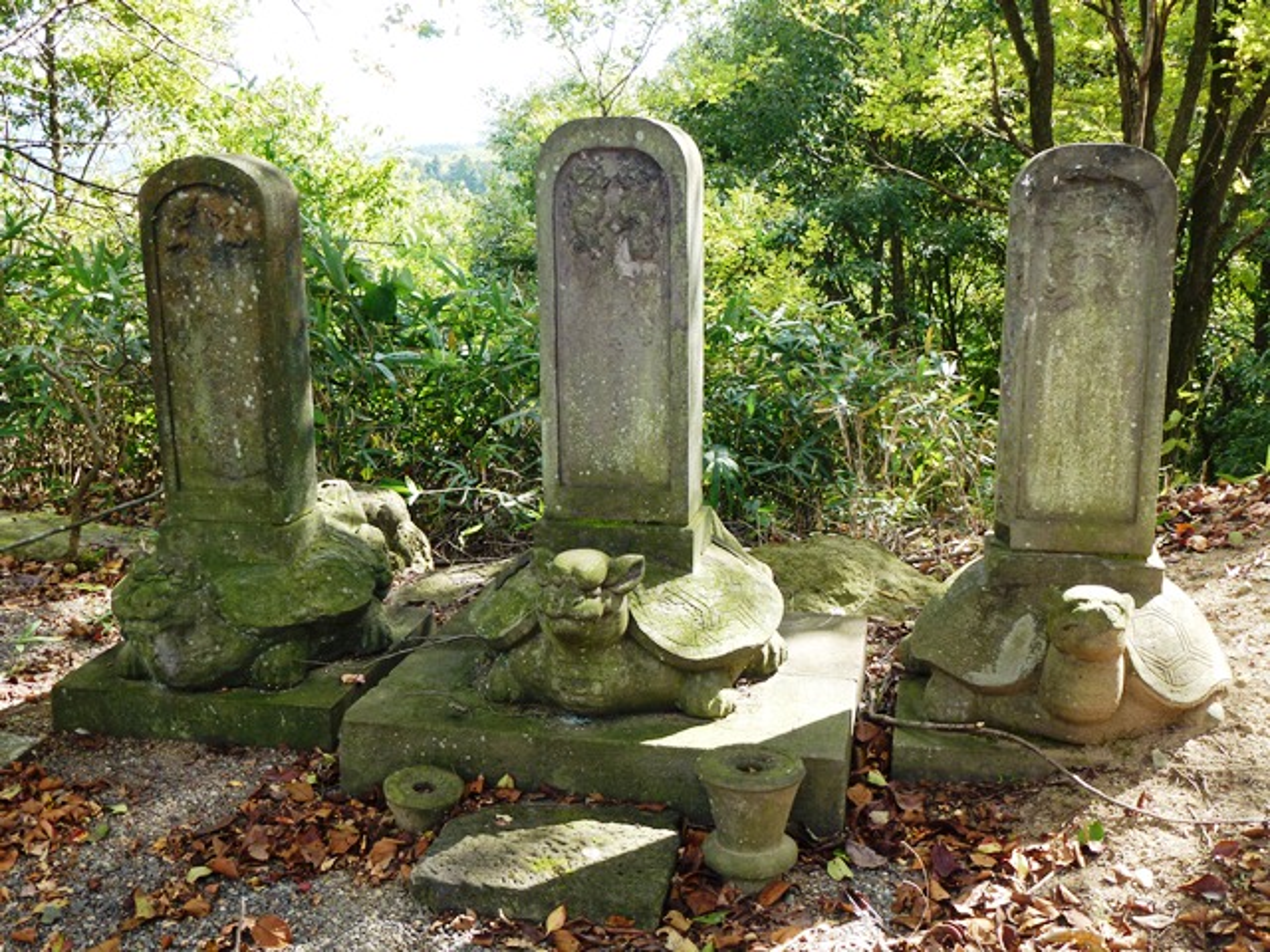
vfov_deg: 39.7
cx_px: 635
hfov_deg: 51.4
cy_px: 476
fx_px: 1321
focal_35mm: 36
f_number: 3.7
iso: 100
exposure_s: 1/100
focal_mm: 6.4
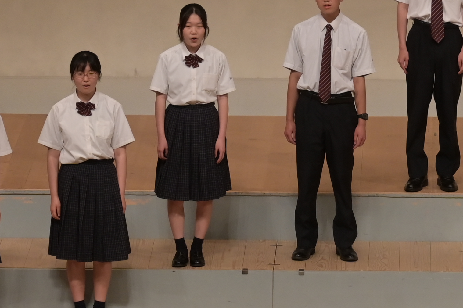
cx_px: 475
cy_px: 20
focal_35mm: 498
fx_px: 6400
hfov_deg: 4.1
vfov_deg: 2.8
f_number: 8
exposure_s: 1/125
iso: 900
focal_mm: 125
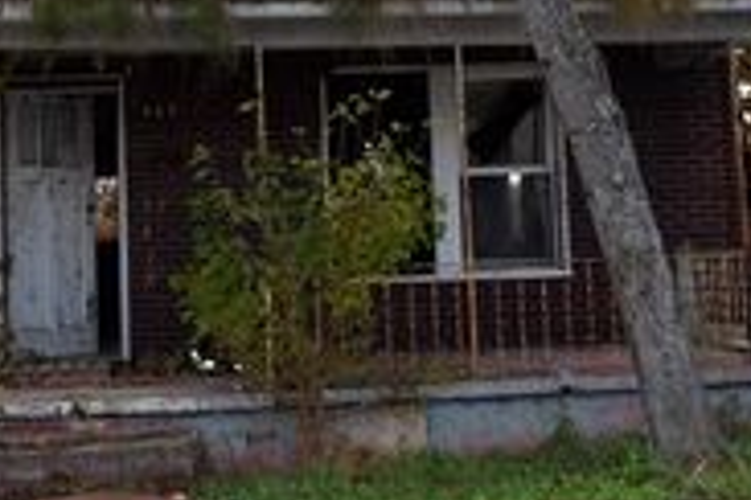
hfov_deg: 24.5
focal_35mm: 82
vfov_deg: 16.3
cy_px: -10
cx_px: 205
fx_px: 1710
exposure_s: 1/160
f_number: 6.3
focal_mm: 20
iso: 100
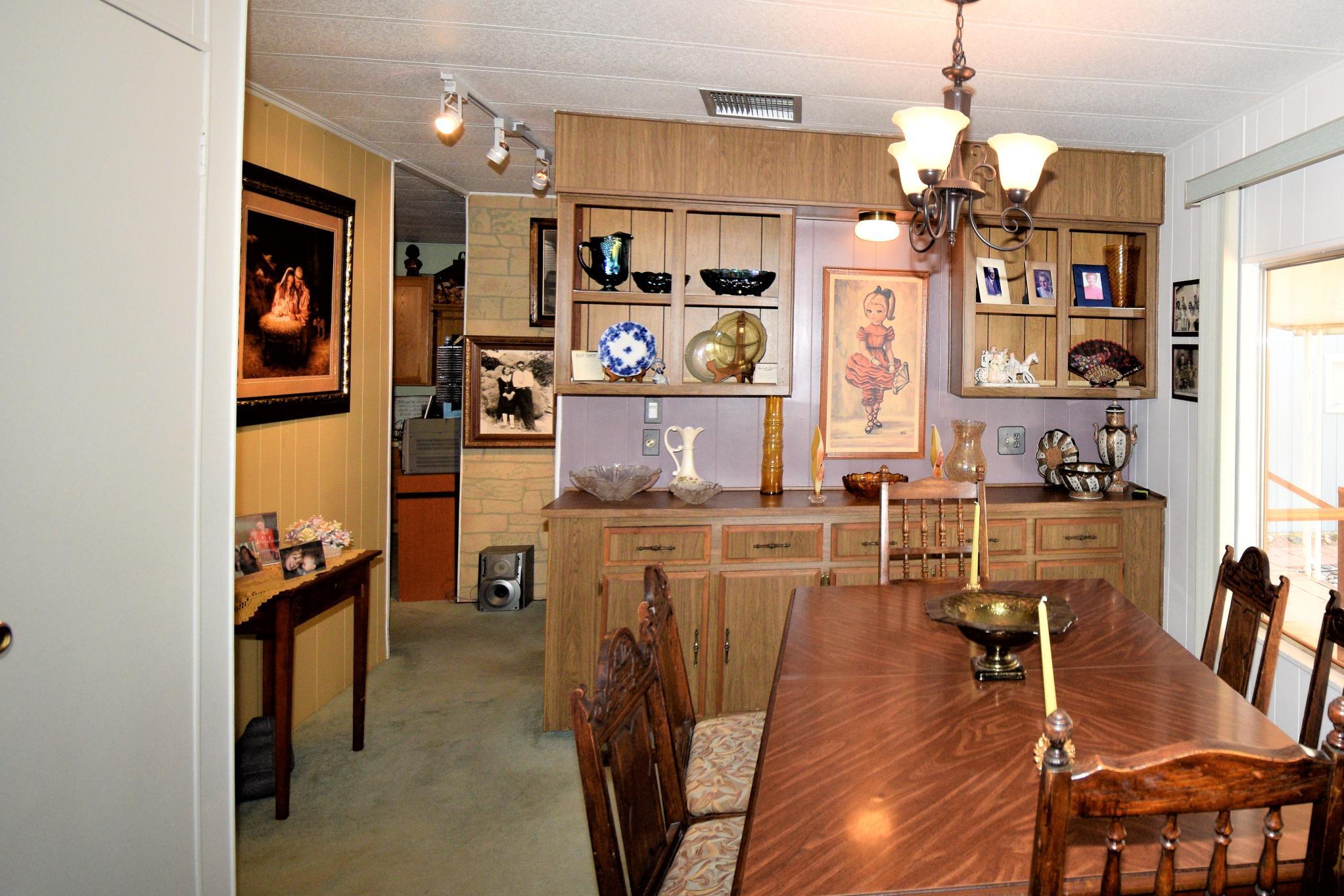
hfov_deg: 74.4
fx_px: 821
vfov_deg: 56.7
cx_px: 964
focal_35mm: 22
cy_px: 353
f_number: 5.6
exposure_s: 1/125
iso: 640
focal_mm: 10
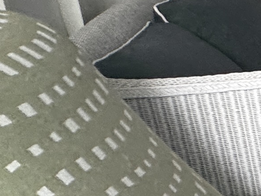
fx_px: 724
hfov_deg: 11.3
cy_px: 42
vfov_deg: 15.3
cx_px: 793
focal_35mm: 96
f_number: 2.2
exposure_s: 1/99
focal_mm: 2.22
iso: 160
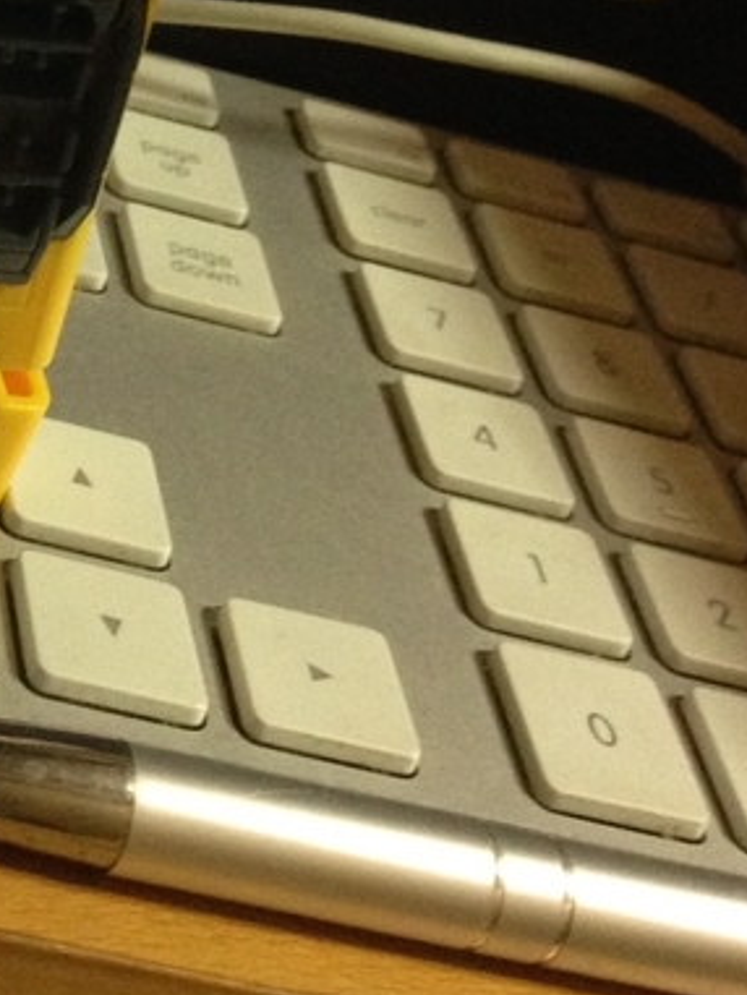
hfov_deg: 13.7
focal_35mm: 104
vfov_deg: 18.0
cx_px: -240
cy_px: -191
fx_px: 2991
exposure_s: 1/20
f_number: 2.4
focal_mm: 4.12
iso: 250
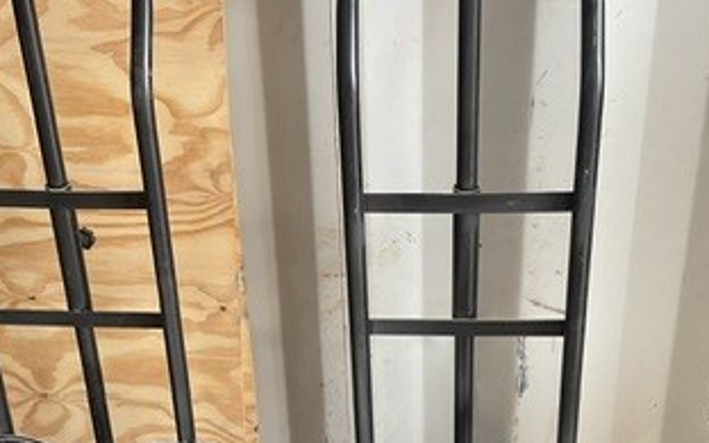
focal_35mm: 63
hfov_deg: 32.4
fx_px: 1217
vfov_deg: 20.5
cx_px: 282
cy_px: 304
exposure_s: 1/50
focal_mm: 3
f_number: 1.8
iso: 50
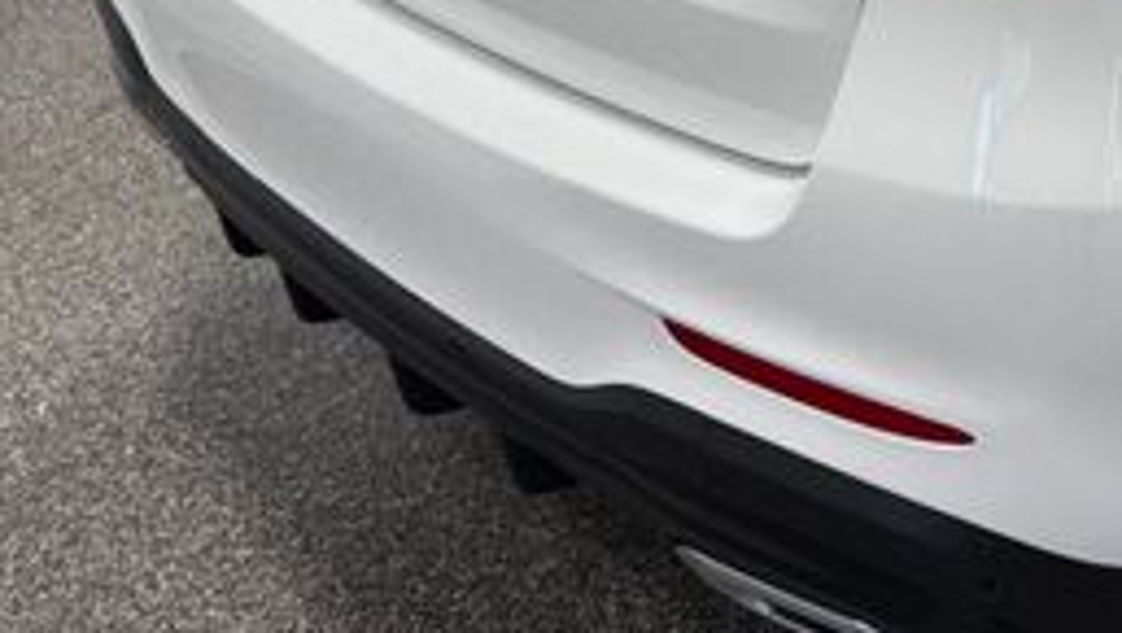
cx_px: 1100
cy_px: -275
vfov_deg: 17.0
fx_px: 1935
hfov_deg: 30.3
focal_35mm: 65
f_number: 1.78
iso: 80
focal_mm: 6.76
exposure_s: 1/504
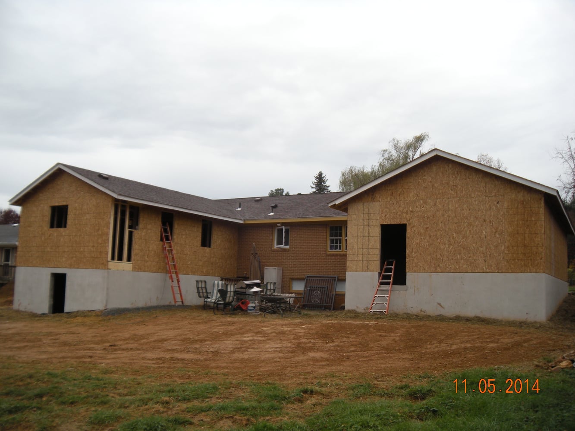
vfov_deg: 40.7
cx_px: 288
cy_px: 216
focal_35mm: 35
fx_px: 581
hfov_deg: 52.6
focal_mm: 5.9
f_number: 3.8
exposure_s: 1/147
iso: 64
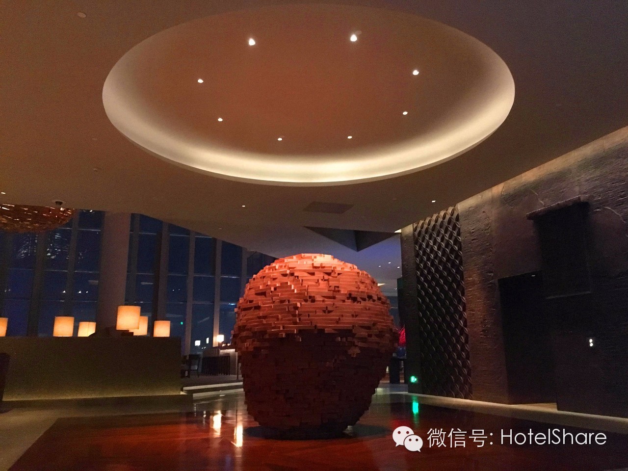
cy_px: 236
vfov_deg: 48.2
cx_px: 314
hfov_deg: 61.7
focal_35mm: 29
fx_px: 526
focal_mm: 4.15
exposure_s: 1/17
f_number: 2.2
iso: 1000
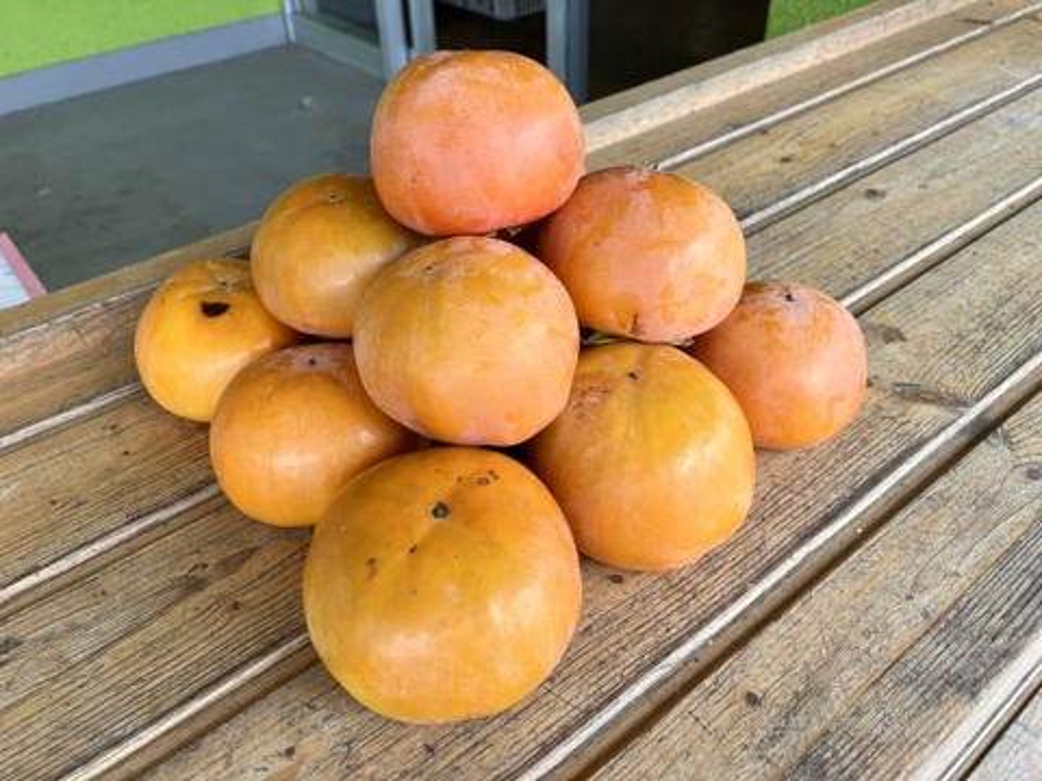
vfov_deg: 49.7
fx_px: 843
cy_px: 390
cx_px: 521
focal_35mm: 28
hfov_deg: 63.4
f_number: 1.8
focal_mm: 3.99
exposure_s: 1/121
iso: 50
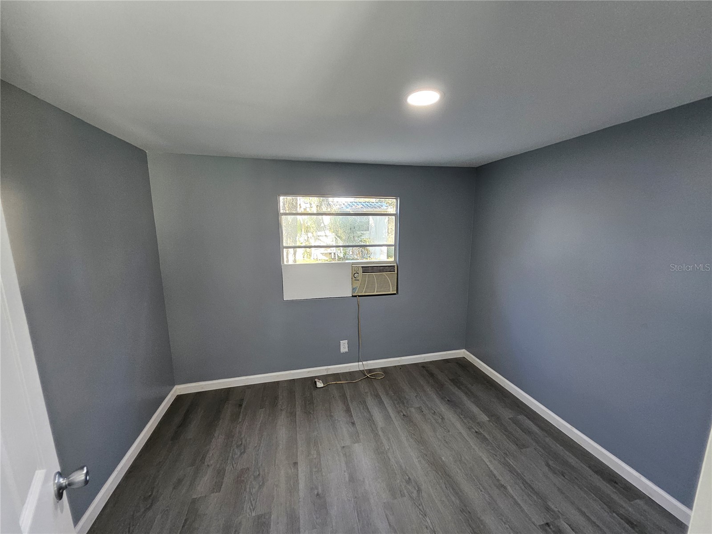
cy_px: 267
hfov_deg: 106.2
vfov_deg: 89.9
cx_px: 356
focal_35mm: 13
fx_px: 267
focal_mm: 1.74
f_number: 2.2
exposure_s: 1/60
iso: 160
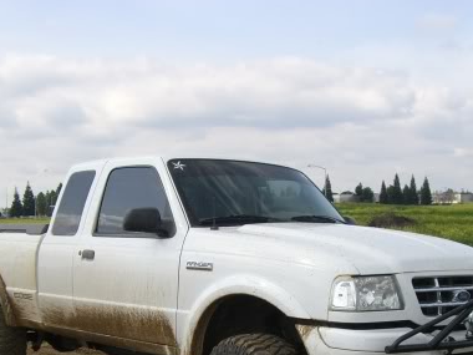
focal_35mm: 64
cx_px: 235
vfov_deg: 22.6
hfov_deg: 30.3
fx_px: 875
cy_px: 286
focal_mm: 6.2
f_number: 4.3
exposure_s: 1/800
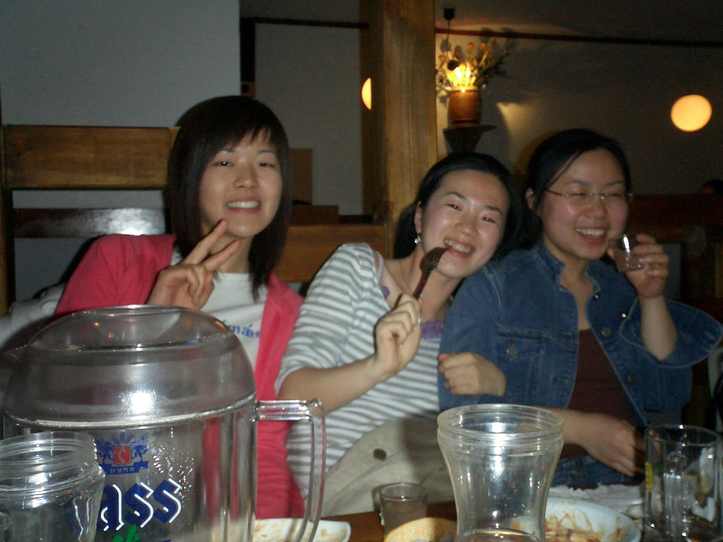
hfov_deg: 50.1
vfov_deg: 38.7
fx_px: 773
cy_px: 271
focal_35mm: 37
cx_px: 362
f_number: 3.5
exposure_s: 1/40
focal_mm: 5.6
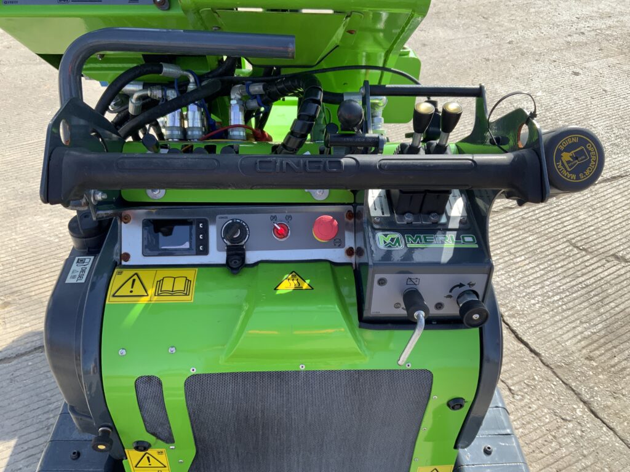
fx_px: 528
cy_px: 236
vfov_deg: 48.2
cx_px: 315
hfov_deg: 61.7
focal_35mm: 29
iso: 16
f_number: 1.8
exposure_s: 1/599
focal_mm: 3
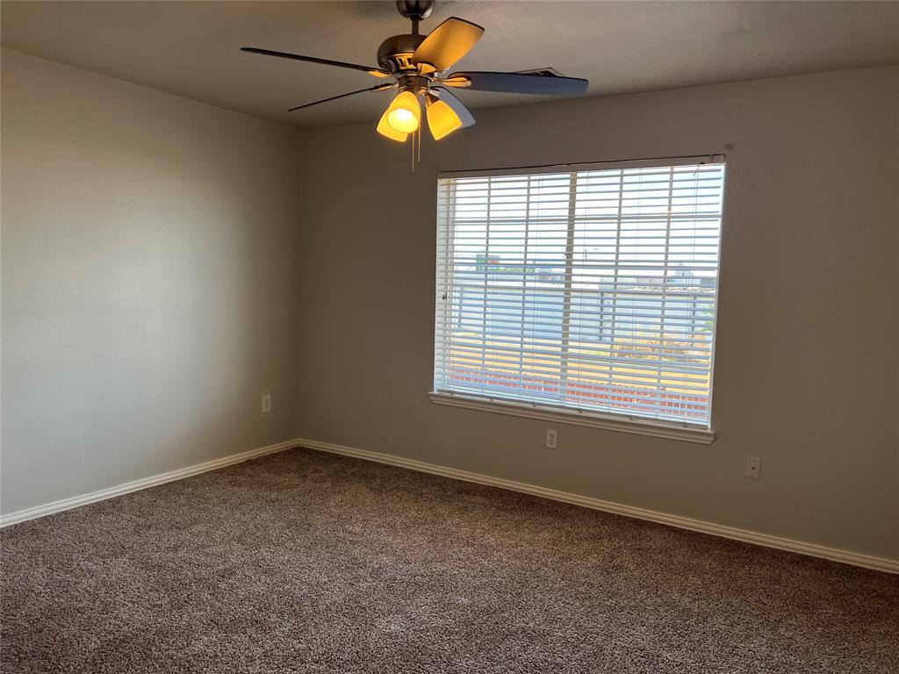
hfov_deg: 67.3
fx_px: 675
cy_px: 337
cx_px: 450
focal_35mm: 26
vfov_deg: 53.1
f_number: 1.5
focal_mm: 5.7
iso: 40
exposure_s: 1/265
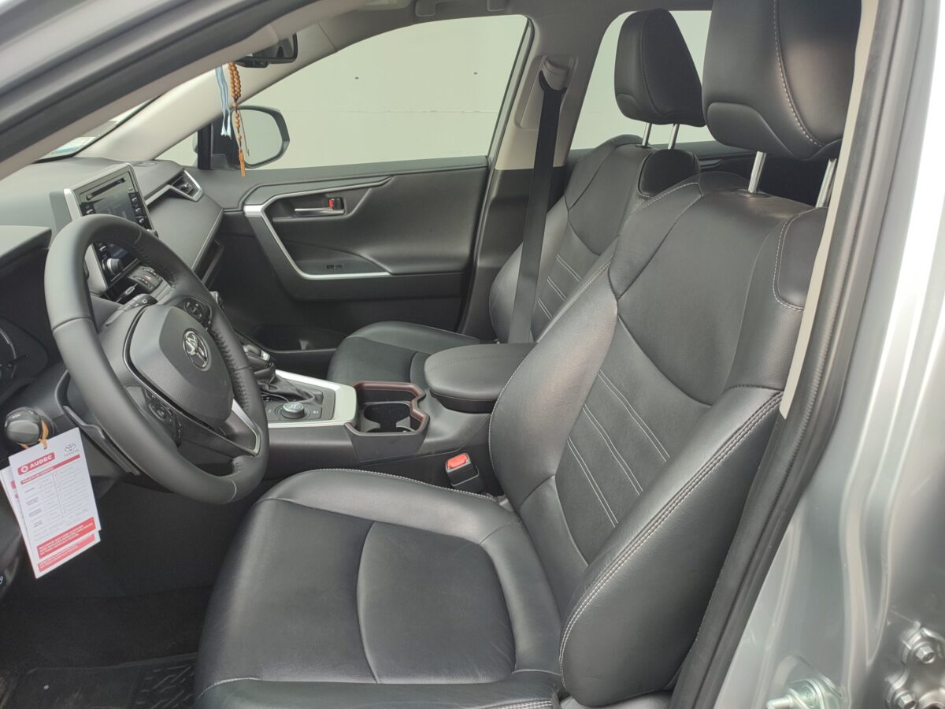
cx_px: 472
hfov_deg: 69.4
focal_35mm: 25
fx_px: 682
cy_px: 354
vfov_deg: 54.9
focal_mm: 6.04
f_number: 1.9
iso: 89
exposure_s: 1/33
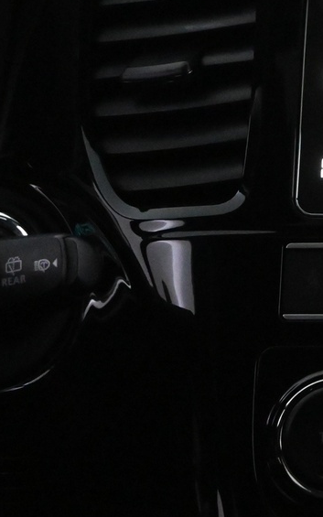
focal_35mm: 188
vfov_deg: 11.1
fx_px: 2655
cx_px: 591
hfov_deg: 6.8
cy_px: 219
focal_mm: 43
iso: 8000
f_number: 6
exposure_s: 1/60
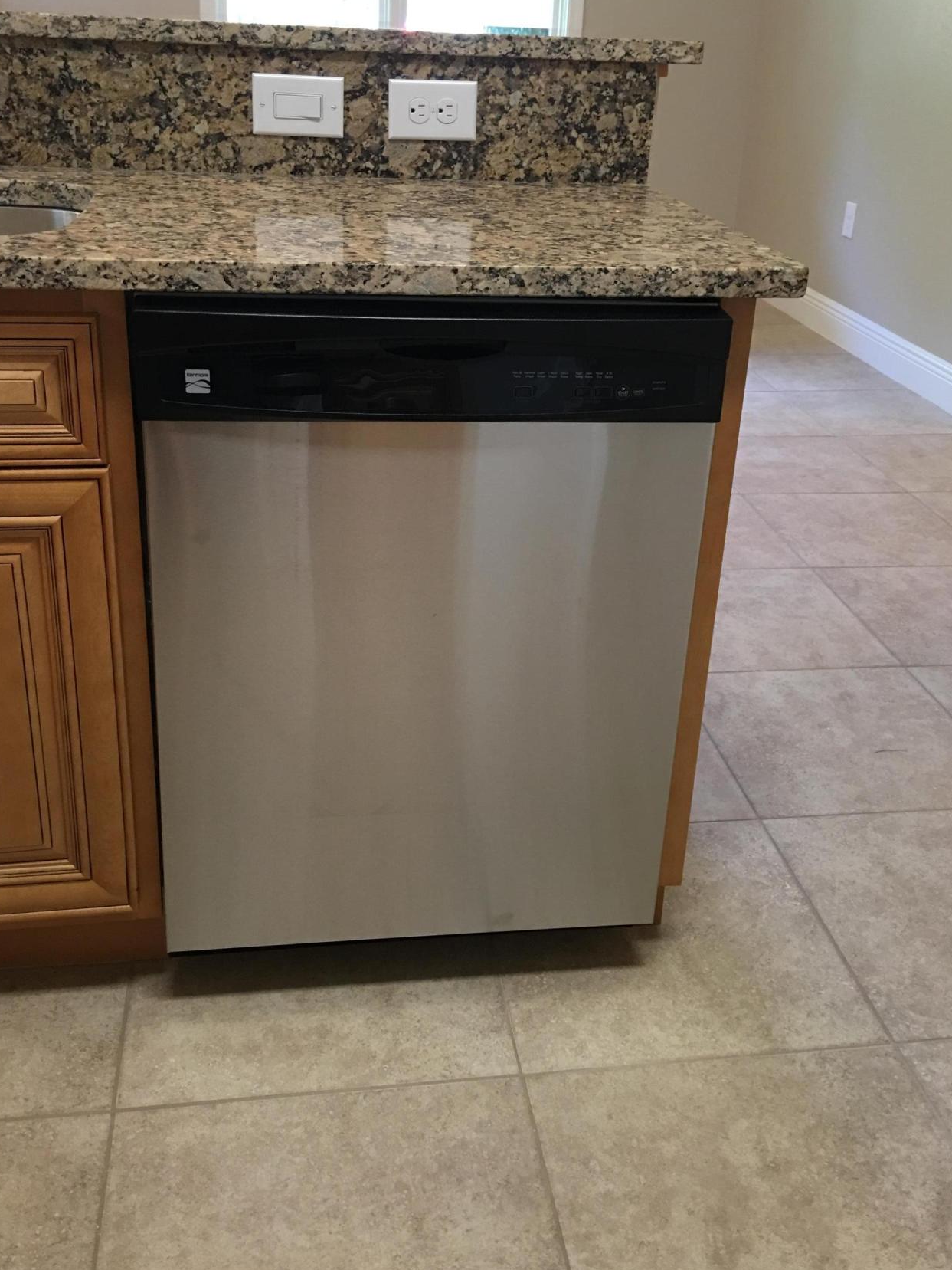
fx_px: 1283
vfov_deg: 52.4
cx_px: 478
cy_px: 525
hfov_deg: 40.7
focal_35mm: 35
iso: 64
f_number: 2.2
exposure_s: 1/15
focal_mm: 4.15
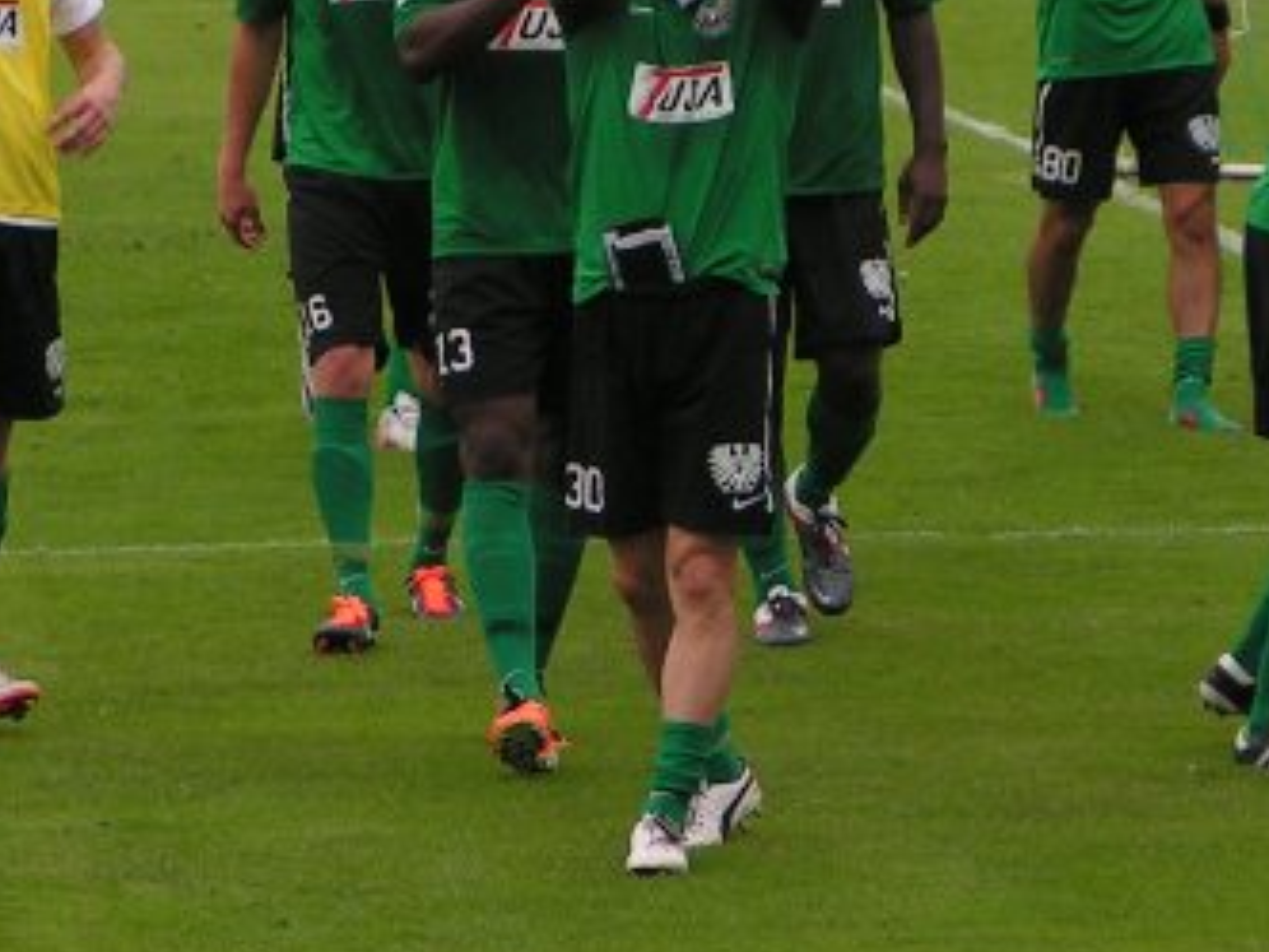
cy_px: 191
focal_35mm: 453
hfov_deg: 4.4
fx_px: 16607
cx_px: 852
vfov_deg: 3.3
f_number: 3.5
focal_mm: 28.8
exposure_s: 1/400
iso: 50
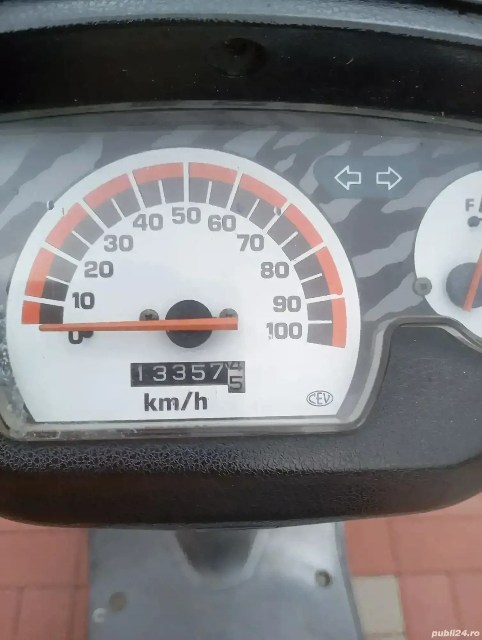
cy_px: 320
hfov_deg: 49.9
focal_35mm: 28
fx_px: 519
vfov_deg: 63.4
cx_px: 241
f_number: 1.8
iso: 100
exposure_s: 1/115
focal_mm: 4.27
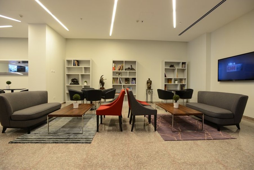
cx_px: 127
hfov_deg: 93.2
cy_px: 85
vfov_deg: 70.5
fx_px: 120
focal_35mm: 17
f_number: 5.6
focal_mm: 17
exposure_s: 1/10
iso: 250
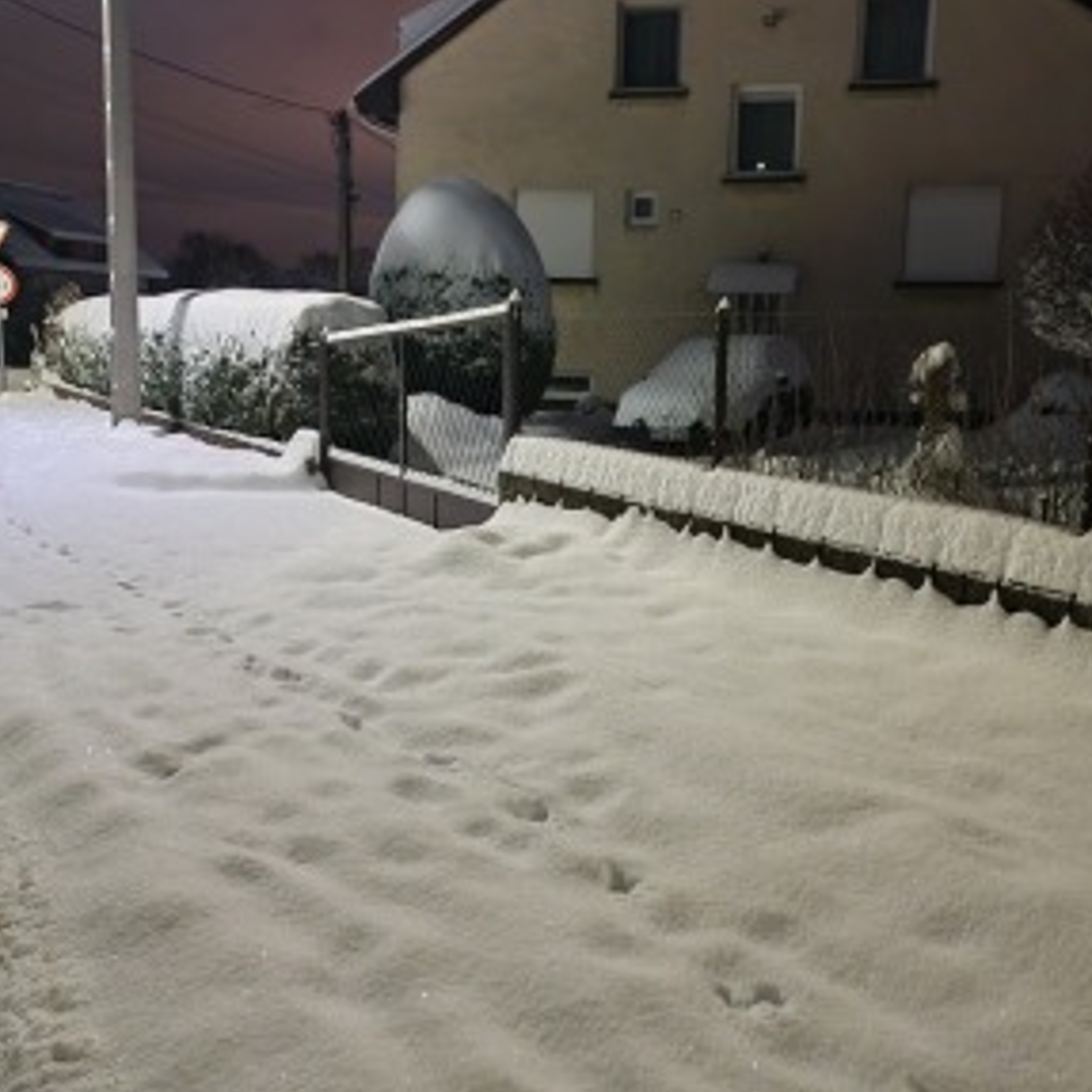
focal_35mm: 34
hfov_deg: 48.4
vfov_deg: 48.4
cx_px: 605
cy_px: 498
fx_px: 1213
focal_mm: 6.4
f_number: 1.8
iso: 1600
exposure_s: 1/25
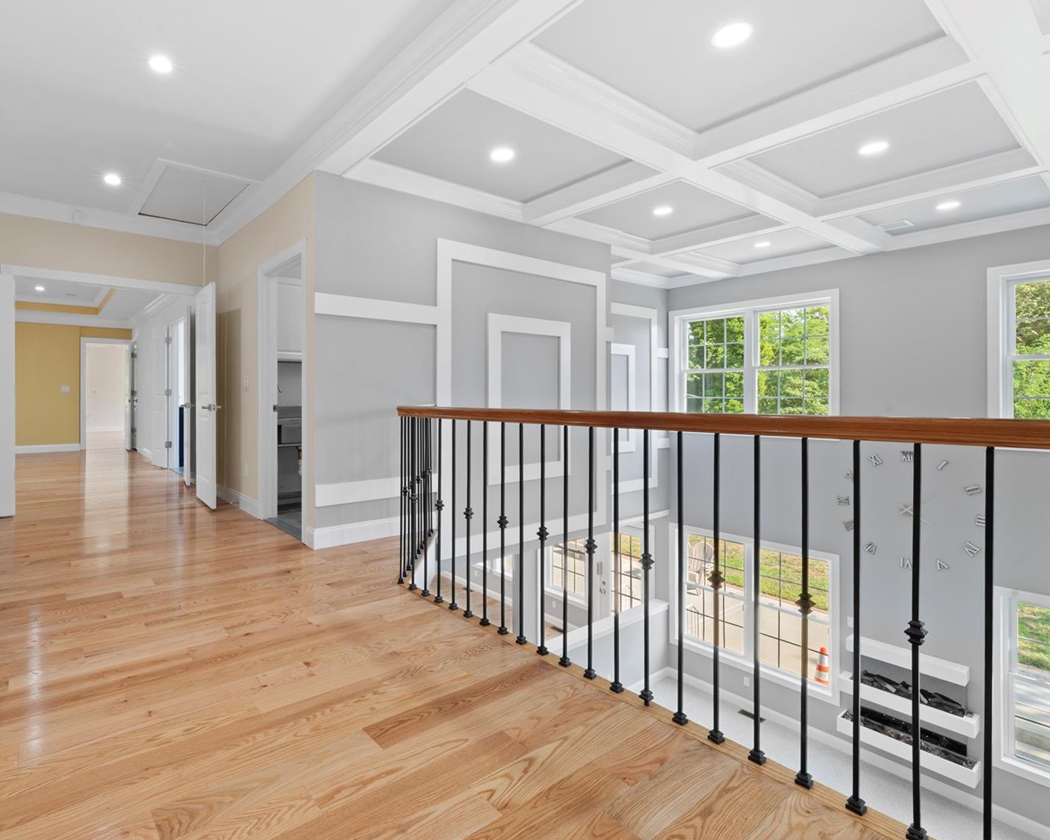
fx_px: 528
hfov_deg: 88.5
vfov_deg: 76.9
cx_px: 418
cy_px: 401
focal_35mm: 17
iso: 100
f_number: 16
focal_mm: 12
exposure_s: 3.2
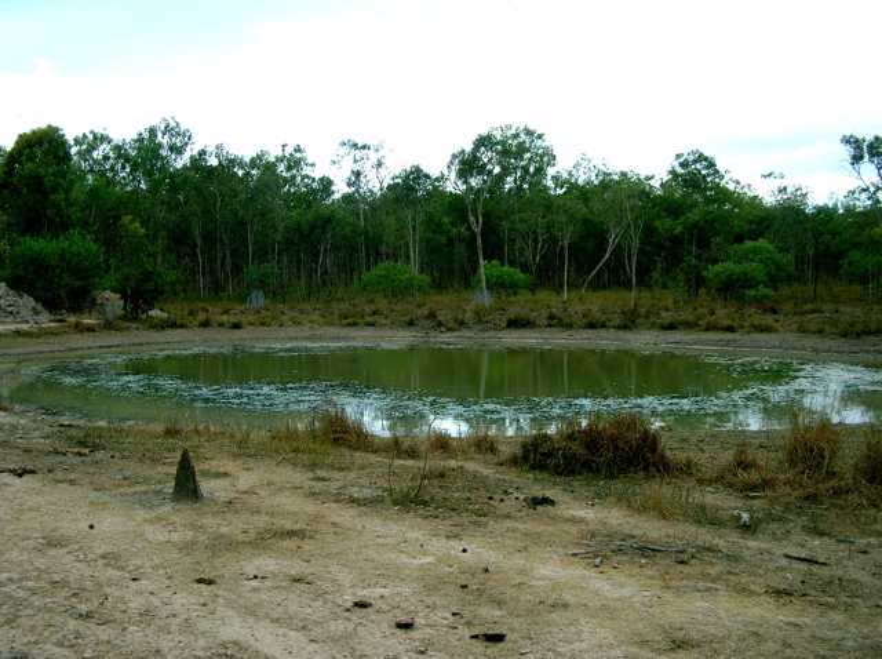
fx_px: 916
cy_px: 330
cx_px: 441
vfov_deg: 39.6
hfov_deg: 51.4
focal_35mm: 36
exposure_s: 1/237
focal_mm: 6
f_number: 2.7
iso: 50
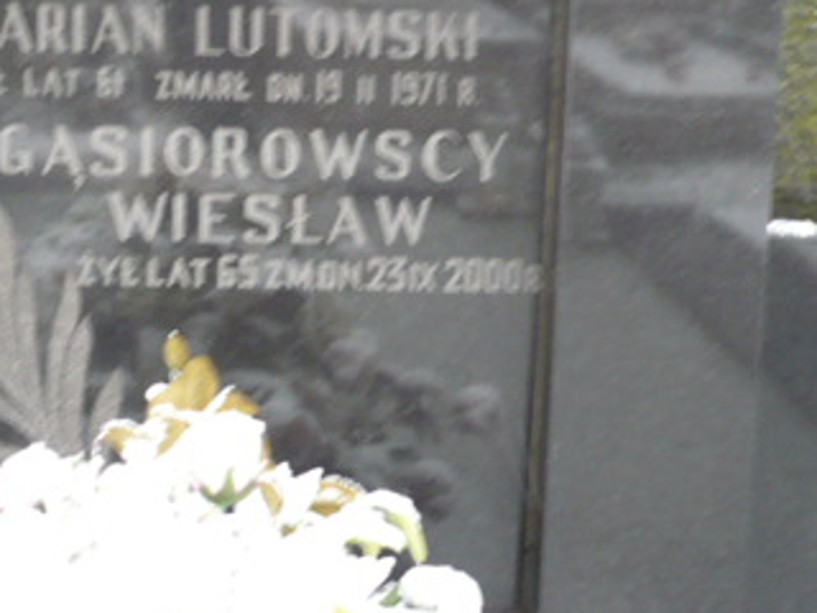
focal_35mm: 70
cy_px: 13
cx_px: 276
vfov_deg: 20.4
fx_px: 1652
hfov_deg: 27.6
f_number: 2.8
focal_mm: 5.8
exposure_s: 1/25
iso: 200
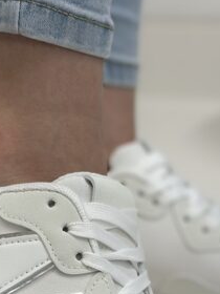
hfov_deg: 10.8
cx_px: 97
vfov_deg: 14.3
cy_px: 264
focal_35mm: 137
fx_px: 1161
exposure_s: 1/100
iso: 80
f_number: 1.78
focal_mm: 6.86
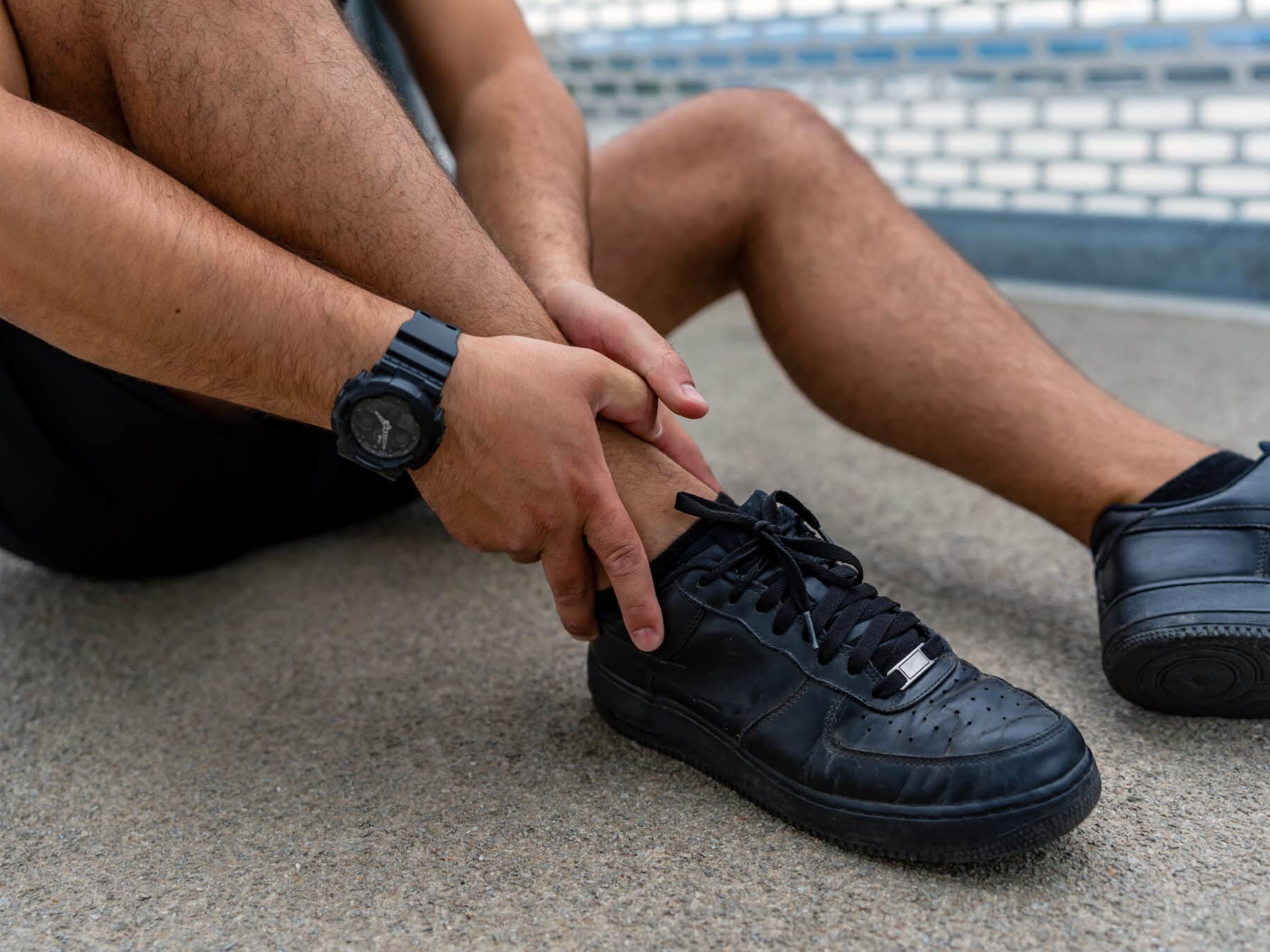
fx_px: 1394
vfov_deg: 37.7
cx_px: 601
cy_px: 475
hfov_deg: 49.0
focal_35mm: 38
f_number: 2.5
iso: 100
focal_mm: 35
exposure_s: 1/640
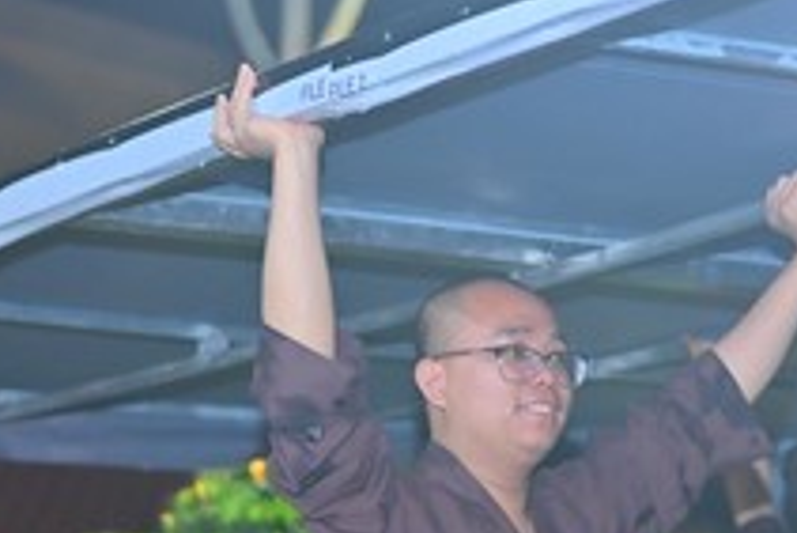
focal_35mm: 154
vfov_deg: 8.9
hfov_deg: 13.3
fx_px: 3412
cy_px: 482
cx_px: 525
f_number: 2
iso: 1250
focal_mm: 50
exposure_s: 1/160
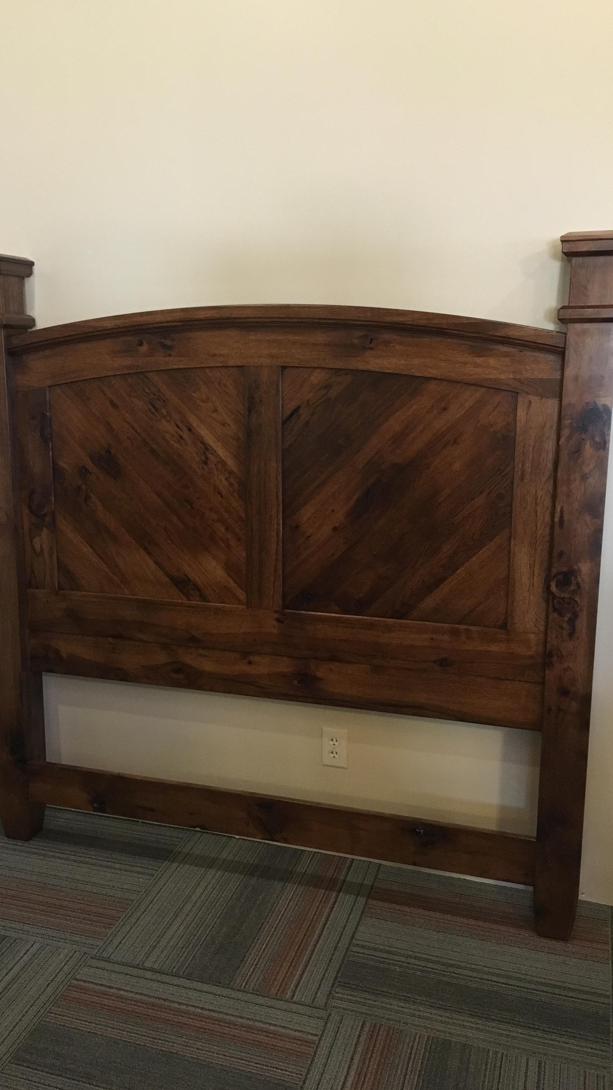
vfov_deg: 61.0
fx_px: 925
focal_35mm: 32
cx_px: 270
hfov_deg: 36.6
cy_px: 545
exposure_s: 1/30
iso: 200
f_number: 2.2
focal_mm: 4.15
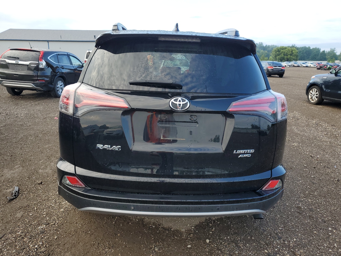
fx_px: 256
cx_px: 170
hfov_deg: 67.3
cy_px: 128
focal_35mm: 26
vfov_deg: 53.1
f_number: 1.5
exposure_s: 1/435
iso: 50
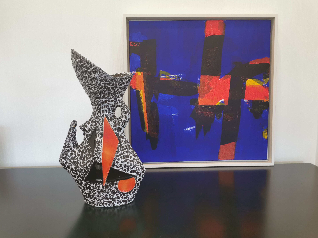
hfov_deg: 65.3
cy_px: 119
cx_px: 159
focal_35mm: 27
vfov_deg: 51.4
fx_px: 248
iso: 200
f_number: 1.8
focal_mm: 5.58
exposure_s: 1/100
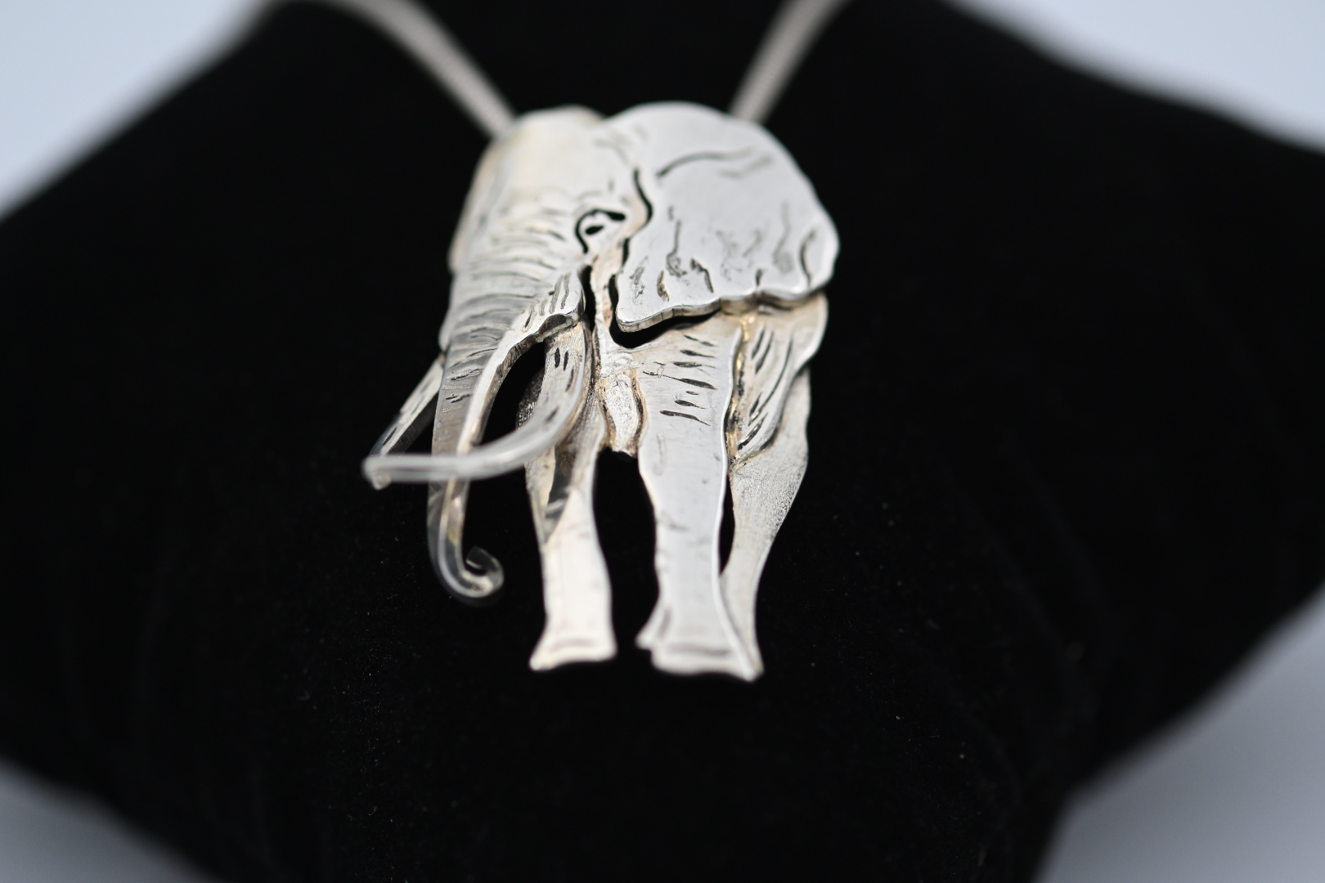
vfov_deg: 13.0
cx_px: 662
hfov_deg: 19.5
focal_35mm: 105
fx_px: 3864
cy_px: 442
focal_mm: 105
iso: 1600
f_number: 5
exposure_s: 1/2000
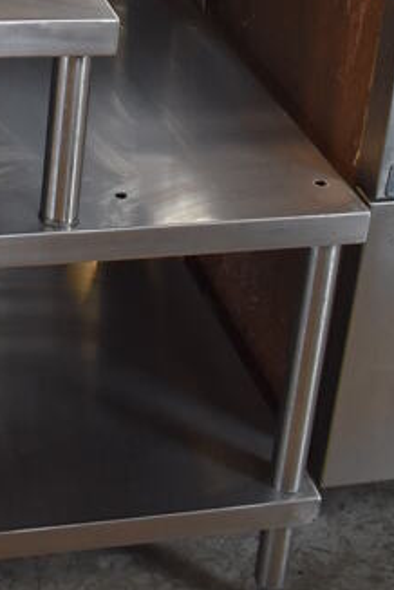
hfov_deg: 15.9
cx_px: -33
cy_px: -158
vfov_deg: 22.0
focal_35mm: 84
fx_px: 1376
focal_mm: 20
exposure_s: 1/125
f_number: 3.8
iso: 900
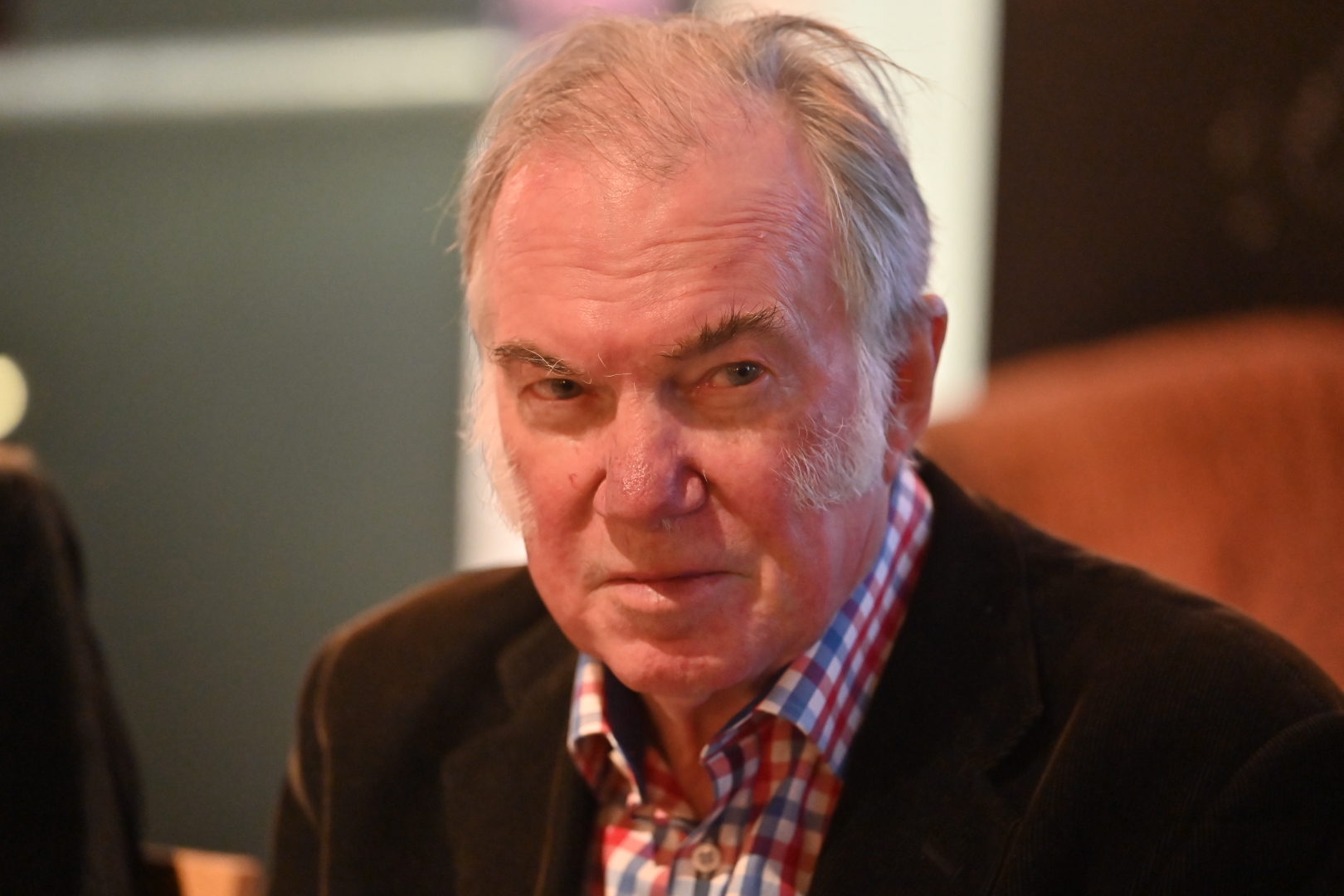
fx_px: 5973
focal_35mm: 160
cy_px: 448
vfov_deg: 8.6
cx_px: 672
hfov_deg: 12.8
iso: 6400
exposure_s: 1/400
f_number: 2.8
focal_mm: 160
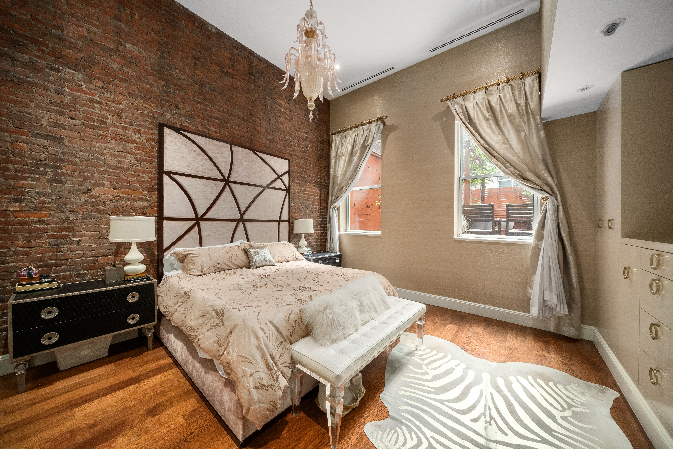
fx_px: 224
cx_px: 336
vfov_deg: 90.0
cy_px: 224
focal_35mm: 12
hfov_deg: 112.6
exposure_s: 1/5
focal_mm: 12
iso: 1250
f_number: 11
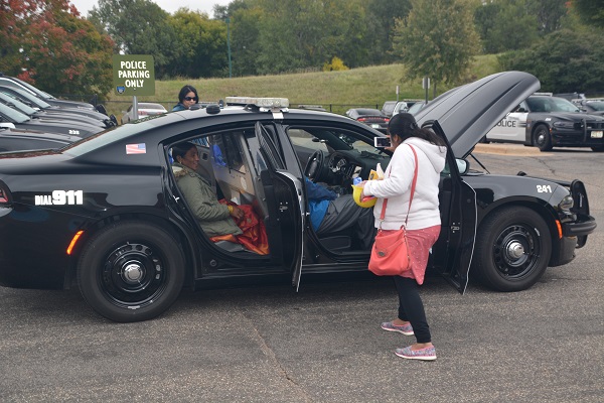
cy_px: 202
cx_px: 302
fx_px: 805
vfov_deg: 28.1
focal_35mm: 48
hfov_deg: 41.1
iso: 200
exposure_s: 1/125
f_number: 4.2
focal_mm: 32
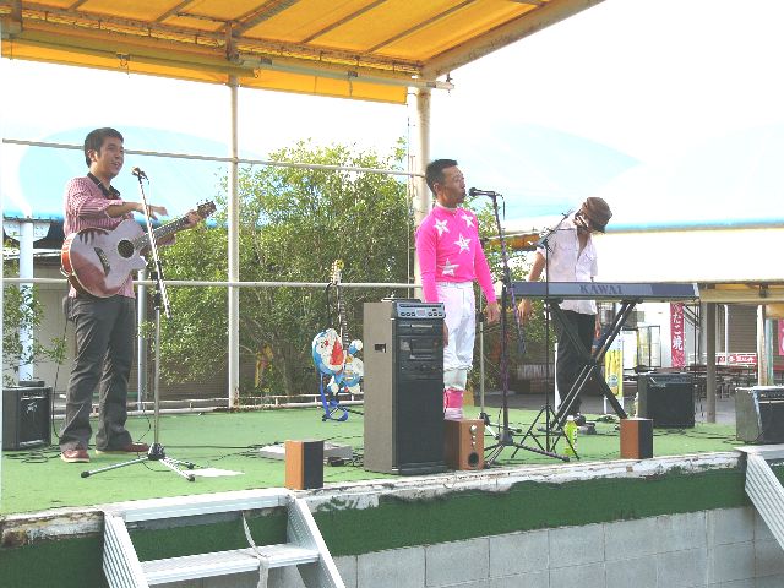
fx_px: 1472
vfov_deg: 22.6
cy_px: 294
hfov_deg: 29.8
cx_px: 392
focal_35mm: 65
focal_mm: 10.8
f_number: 2.8
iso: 50
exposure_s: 1/80
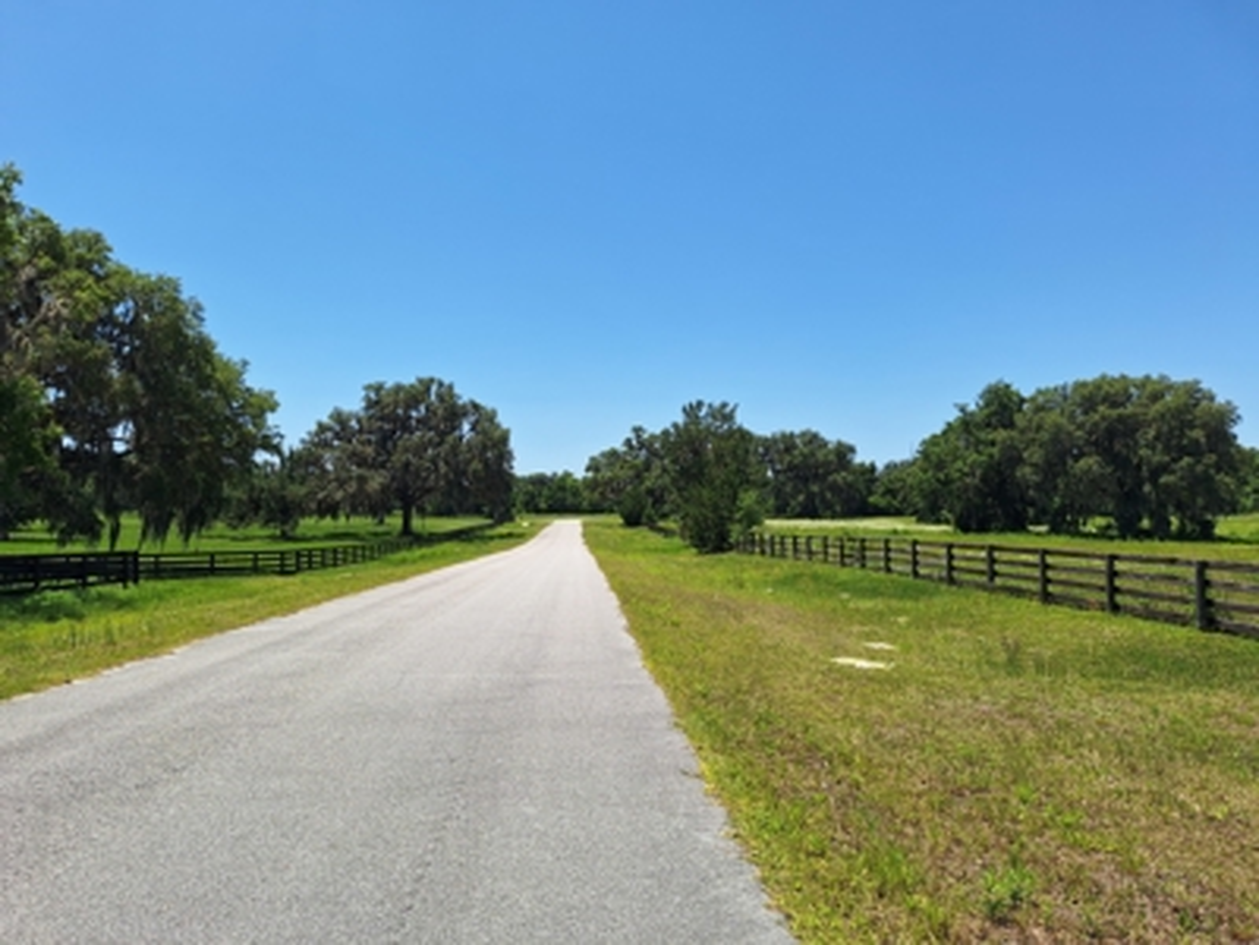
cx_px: 630
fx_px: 837
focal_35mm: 23
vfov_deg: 58.9
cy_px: 472
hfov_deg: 73.9
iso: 40
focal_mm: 5.54
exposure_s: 1/2326
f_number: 1.8
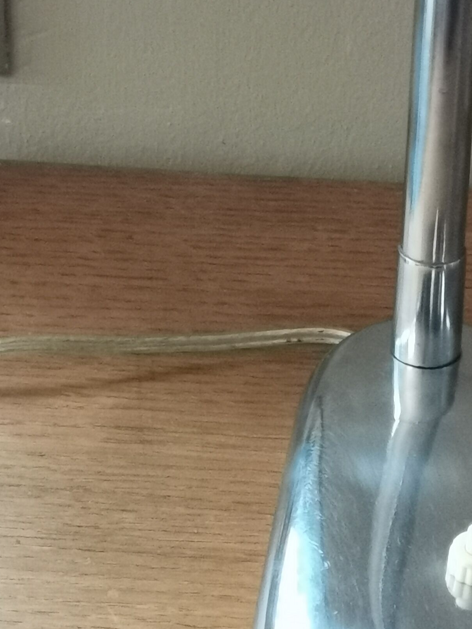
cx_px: 403
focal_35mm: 174
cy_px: 390
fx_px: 3163
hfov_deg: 8.5
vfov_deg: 11.4
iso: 320
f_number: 1.6
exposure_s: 1/50
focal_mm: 5.56
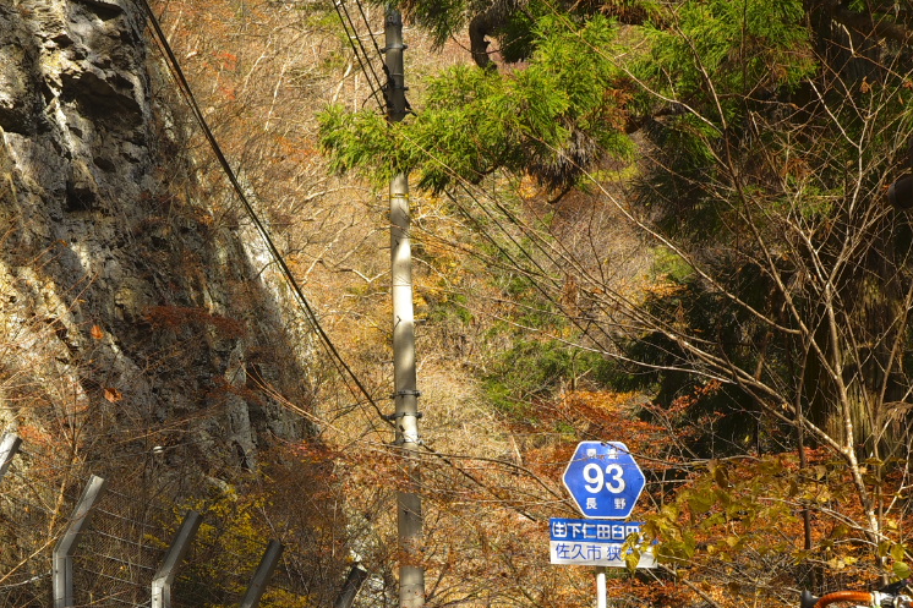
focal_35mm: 103
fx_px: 2611
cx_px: 431
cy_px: 662
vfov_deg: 13.0
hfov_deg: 19.8
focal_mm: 26
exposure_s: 1/40
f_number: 7.1
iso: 100
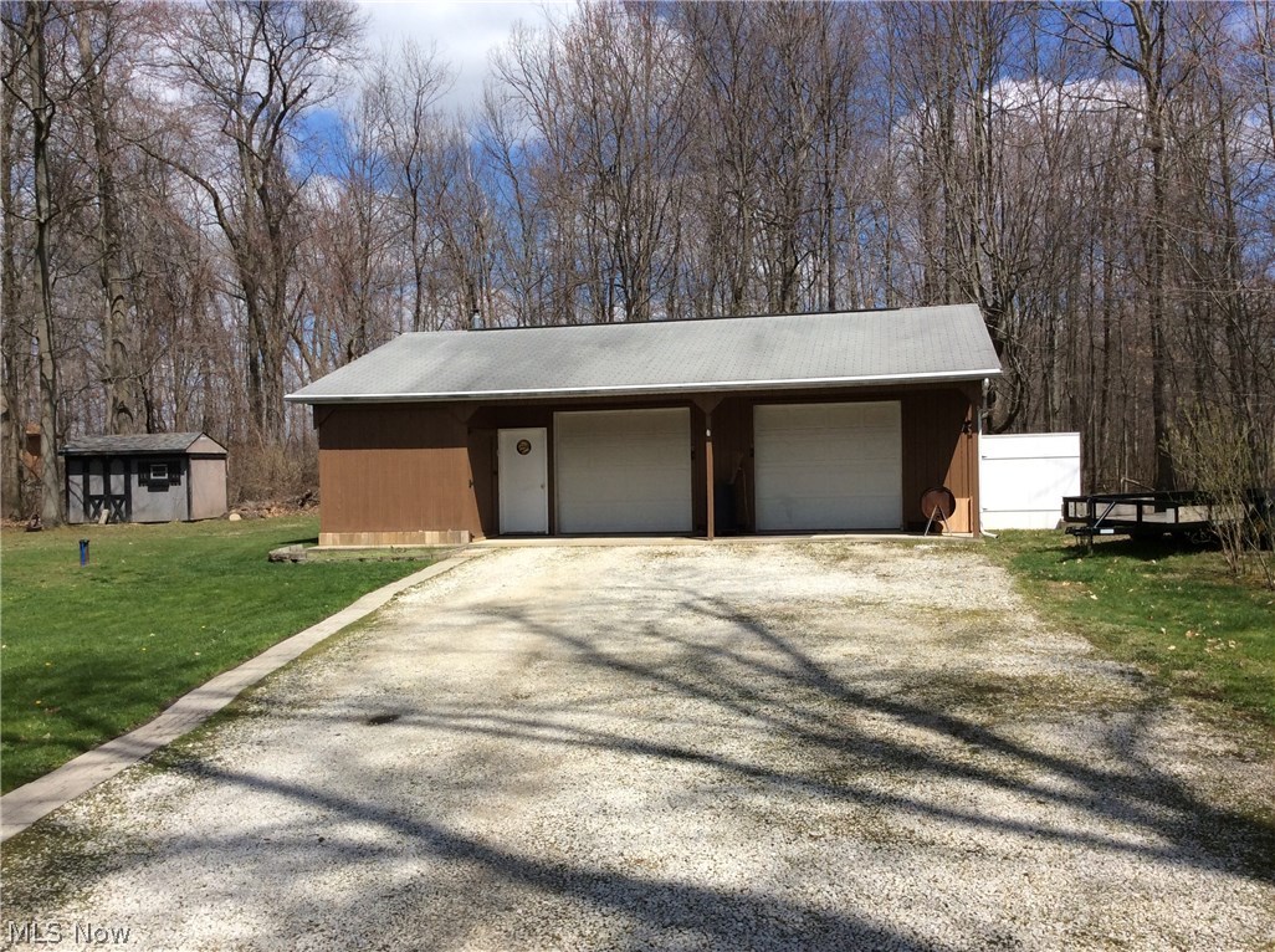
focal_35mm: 32
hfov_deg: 56.9
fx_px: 1177
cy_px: 476
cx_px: 638
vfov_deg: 44.0
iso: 32
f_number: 2.4
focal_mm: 3.3
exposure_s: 1/1789
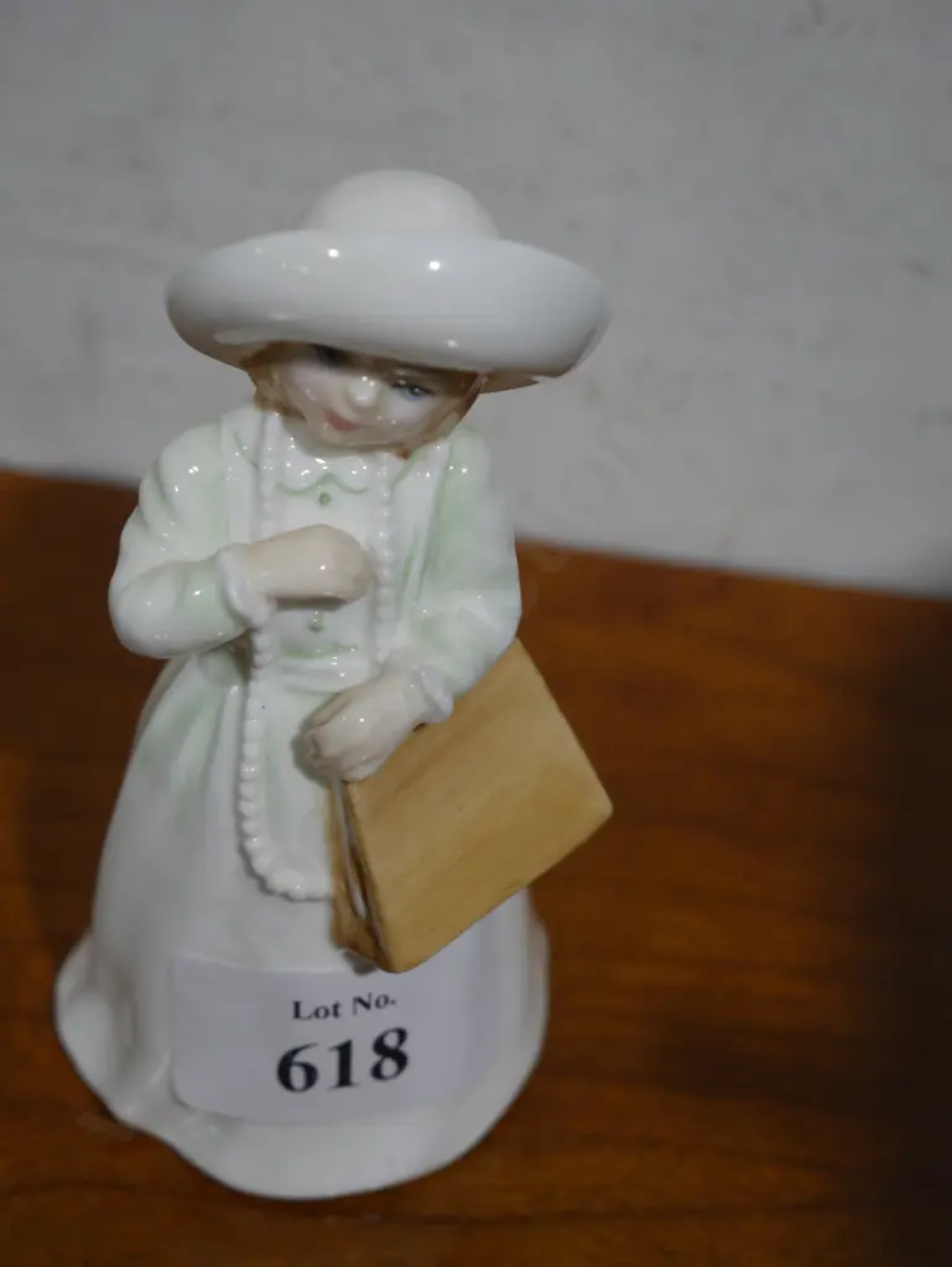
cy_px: 634
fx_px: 2418
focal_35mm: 66
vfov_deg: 29.4
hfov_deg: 22.3
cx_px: 476
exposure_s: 1/80
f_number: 5.4
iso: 500
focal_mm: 33
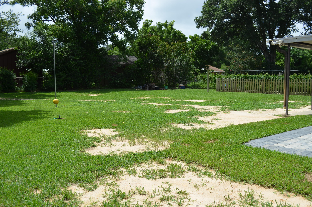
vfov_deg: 36.7
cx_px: 156
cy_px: 104
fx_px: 311
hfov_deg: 53.2
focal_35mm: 36
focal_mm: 24
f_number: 9
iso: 100
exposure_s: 1/320
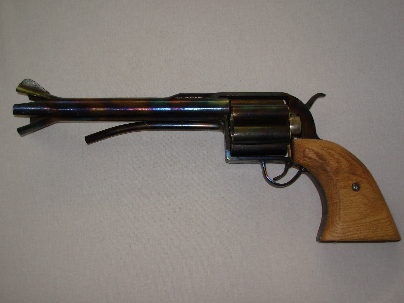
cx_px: 202
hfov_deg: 49.0
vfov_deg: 37.7
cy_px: 152
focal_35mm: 38
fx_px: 443
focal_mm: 6.3
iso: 50
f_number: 2.9
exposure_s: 1/32
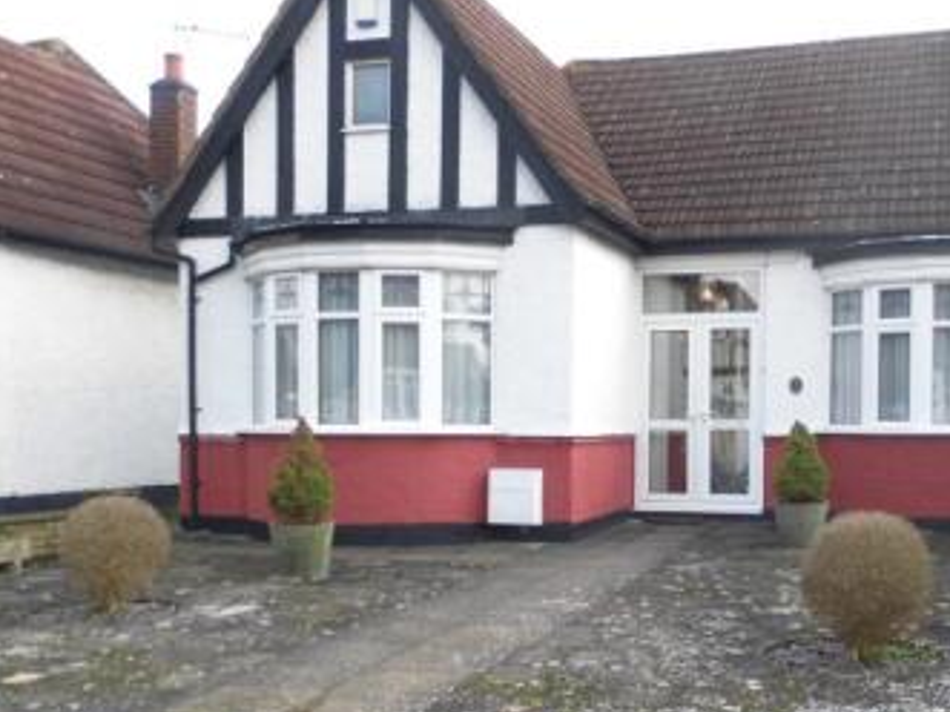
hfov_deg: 42.6
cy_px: 461
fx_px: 1207
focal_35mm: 44
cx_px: 598
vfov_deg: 32.6
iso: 100
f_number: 3.1
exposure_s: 1/320
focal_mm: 4.5
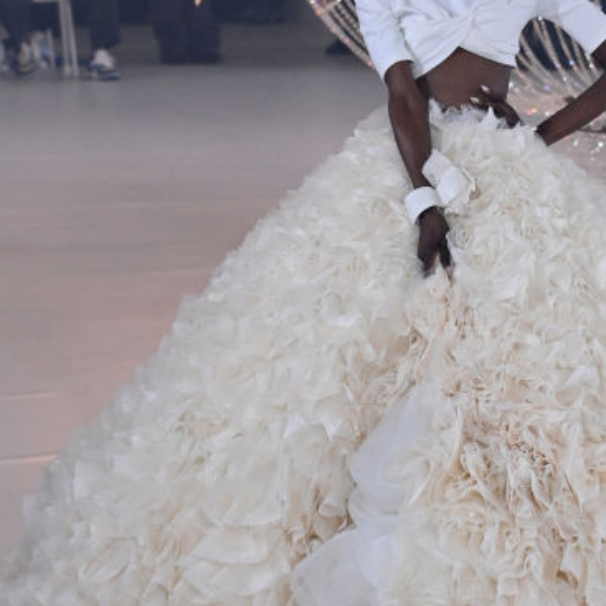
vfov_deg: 6.7
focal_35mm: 261
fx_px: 5169
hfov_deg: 6.7
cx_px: 490
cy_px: -8
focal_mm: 110
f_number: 5.6
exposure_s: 1/640
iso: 6400
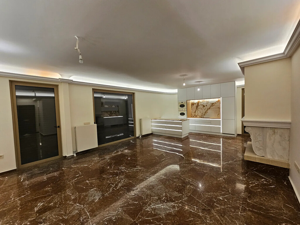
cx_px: 150
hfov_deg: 106.2
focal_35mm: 13
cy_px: 112
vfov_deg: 89.9
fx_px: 113
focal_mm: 2.2
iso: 80
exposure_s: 1/50
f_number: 2.2
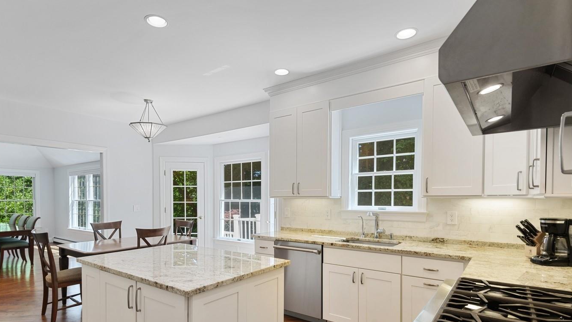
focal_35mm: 20
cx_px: 267
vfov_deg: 54.8
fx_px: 303
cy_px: 212
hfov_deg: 86.5
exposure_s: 1/6
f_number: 8
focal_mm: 16
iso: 250
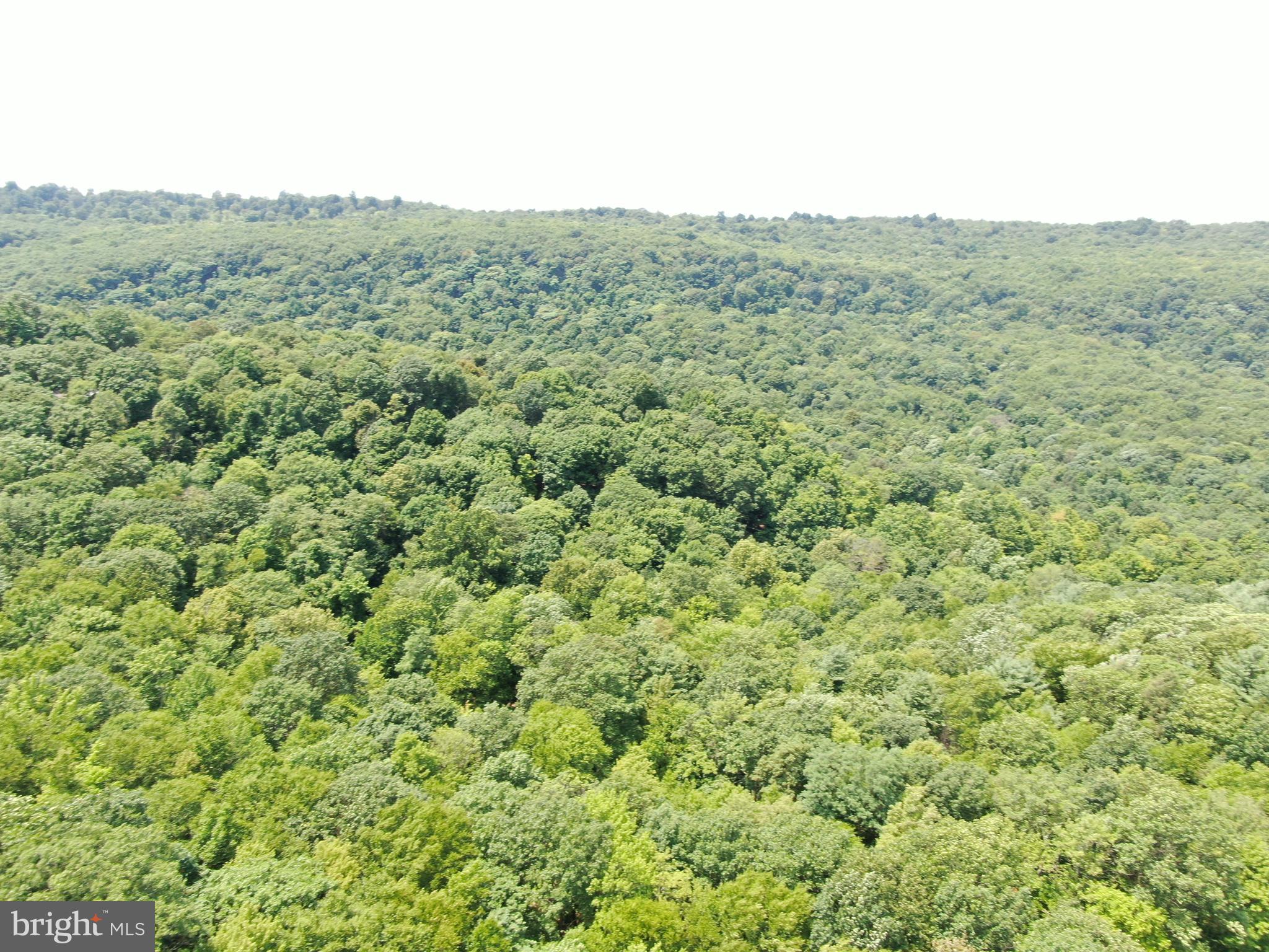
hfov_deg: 71.6
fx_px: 880
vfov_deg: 56.8
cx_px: 634
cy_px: 476
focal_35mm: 24
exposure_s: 1/400
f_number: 2.8
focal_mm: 4.39
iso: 110
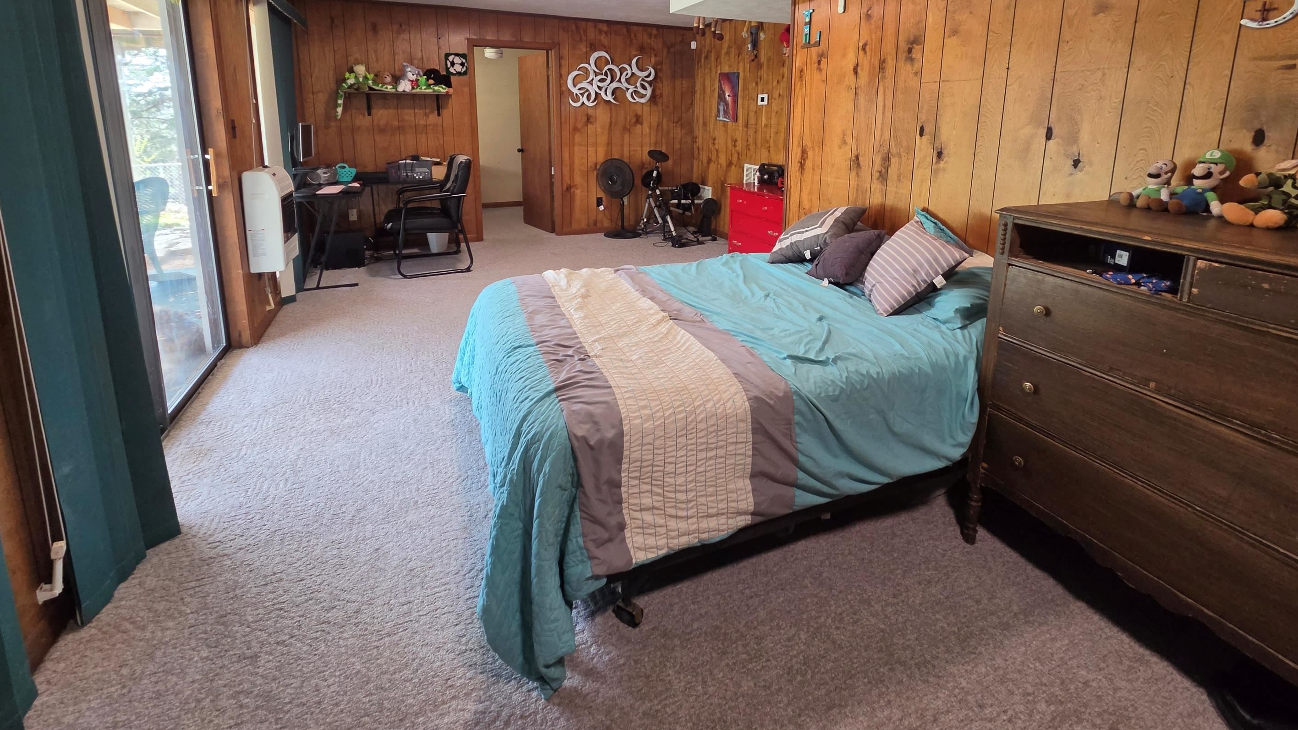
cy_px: 218
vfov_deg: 67.6
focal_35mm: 15
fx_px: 516
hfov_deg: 103.0
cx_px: 659
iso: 200
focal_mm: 2.2
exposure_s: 1/60
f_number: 2.2
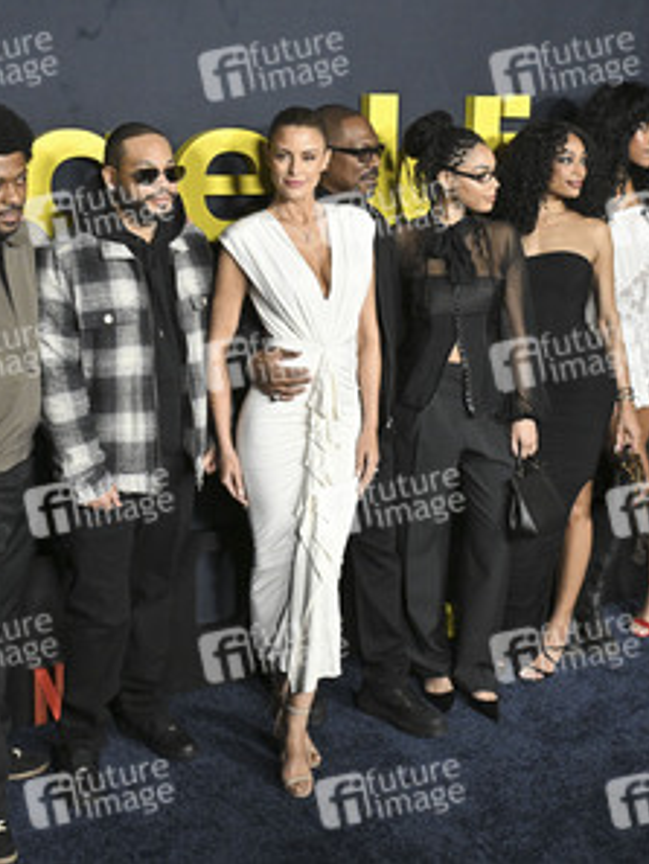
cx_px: 313
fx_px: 1274
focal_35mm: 51
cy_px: 431
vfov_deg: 37.5
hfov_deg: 28.6
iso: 2500
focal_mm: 35
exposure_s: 1/320
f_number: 5.6
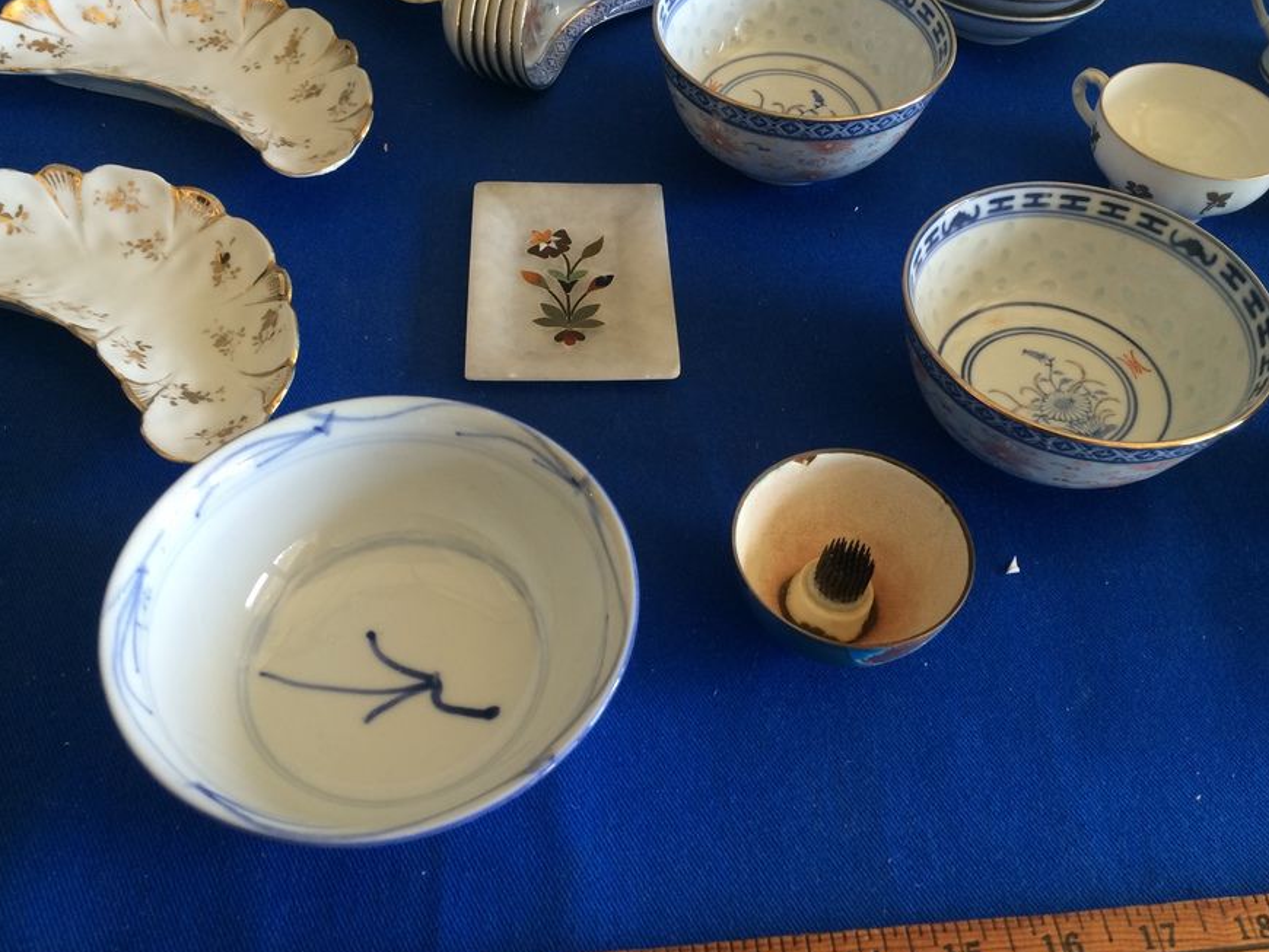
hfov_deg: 59.9
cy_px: 486
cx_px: 645
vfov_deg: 46.8
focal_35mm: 30
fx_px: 1100
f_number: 2.2
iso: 64
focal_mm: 4.15
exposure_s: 1/30
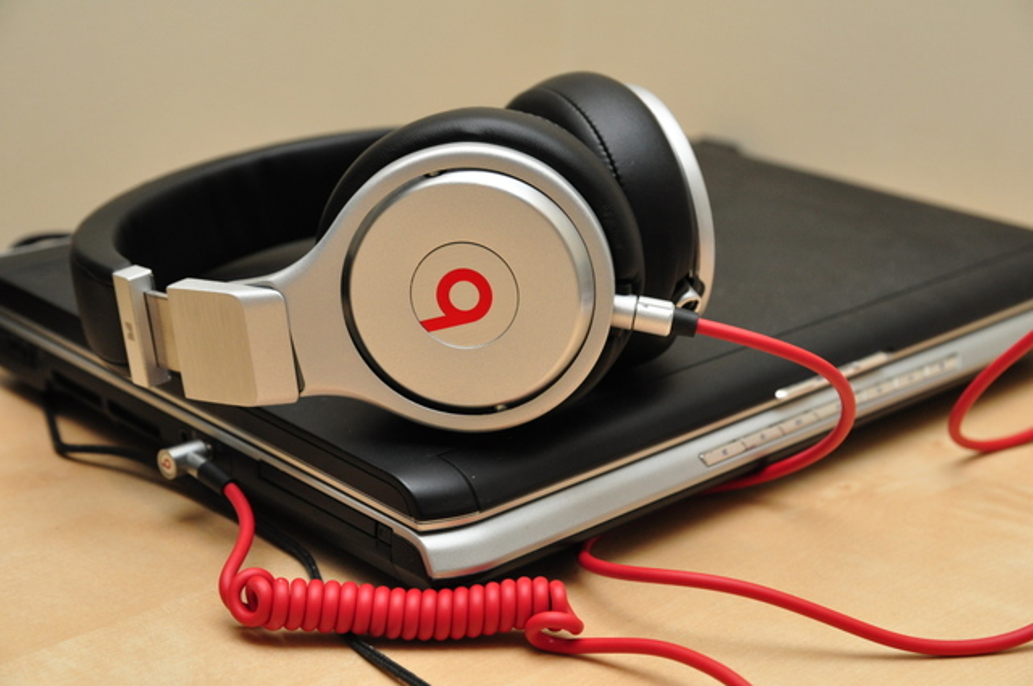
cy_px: 343
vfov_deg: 20.1
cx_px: 516
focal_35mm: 68
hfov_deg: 29.9
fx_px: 1934
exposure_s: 1/60
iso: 800
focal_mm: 45
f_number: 5
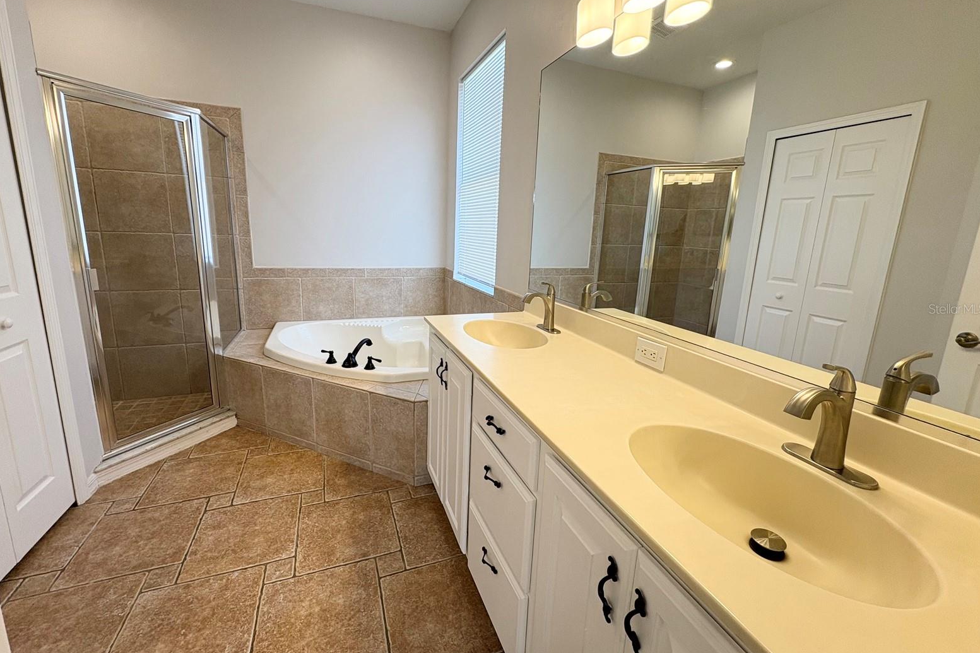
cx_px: 483
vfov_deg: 77.2
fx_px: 408
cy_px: 309
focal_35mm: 15
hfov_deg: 100.4
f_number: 2.2
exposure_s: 1/120
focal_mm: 2.22
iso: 80
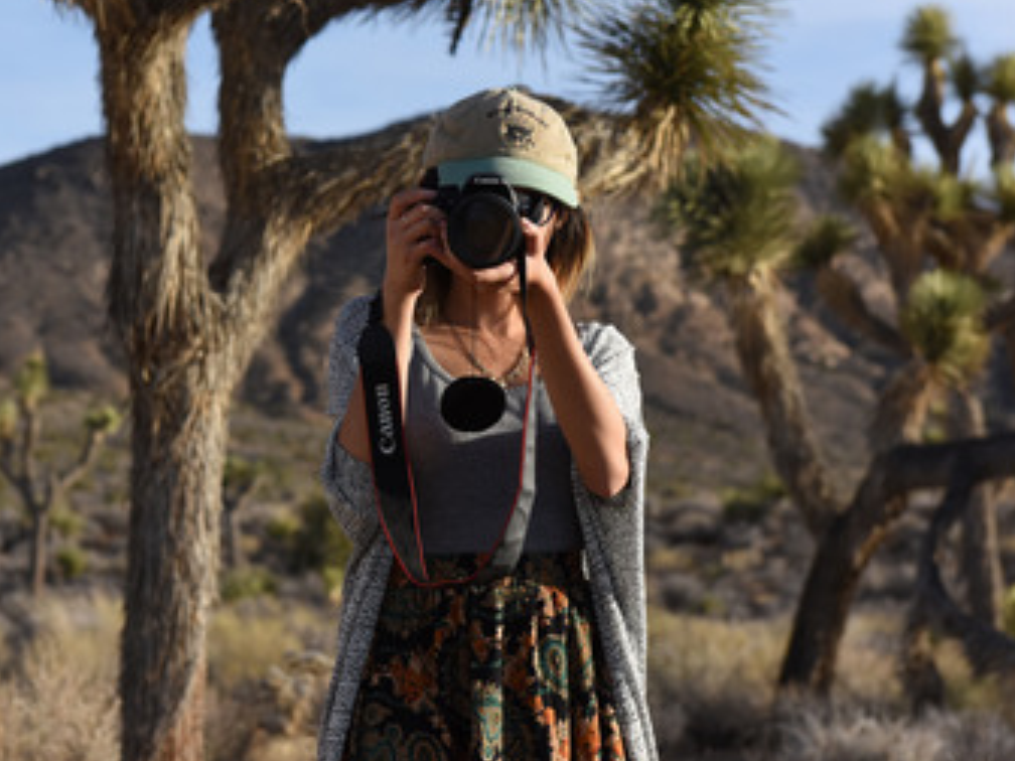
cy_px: 288
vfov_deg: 14.8
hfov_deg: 19.6
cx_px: 358
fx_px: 2932
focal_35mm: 100
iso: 640
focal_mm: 70
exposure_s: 1/2500
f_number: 5.6
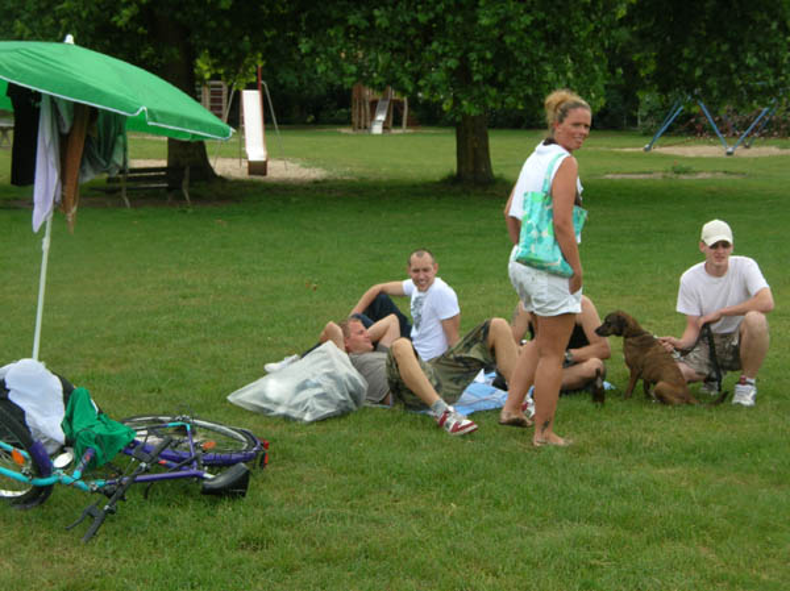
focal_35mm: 78
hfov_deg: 25.0
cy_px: 296
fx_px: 1779
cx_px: 395
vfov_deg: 18.9
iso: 50
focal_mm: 12.8
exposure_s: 1/172
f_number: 4.7
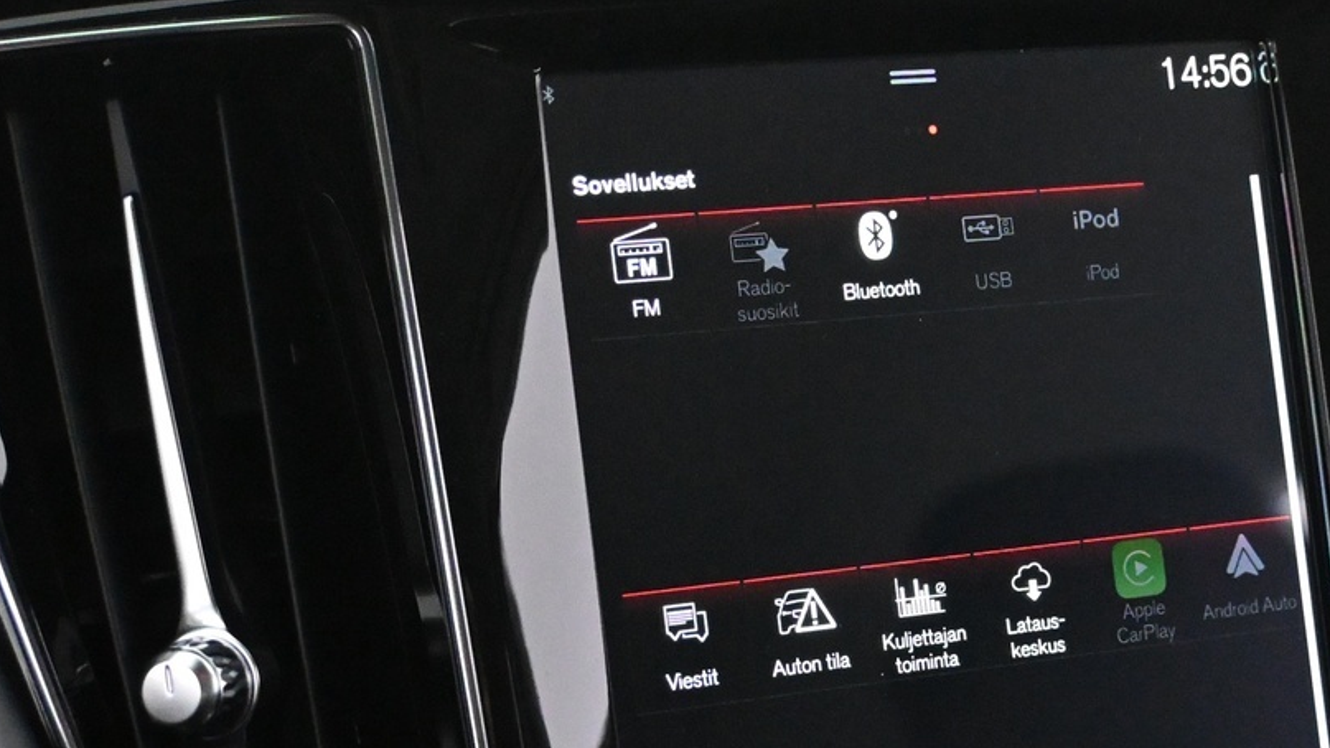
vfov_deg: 14.4
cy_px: 570
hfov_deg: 25.3
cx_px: 852
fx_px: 2948
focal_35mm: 84
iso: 7200
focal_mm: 26.5
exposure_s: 1/60
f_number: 4.5
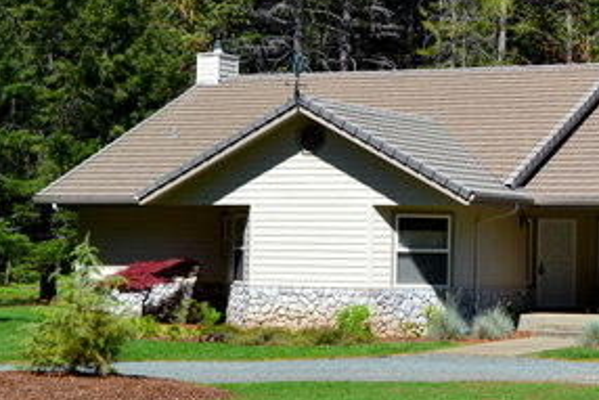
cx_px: 616
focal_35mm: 104
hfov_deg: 19.0
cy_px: 116
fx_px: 1733
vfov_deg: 13.1
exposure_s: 1/250
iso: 100
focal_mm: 31
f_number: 8
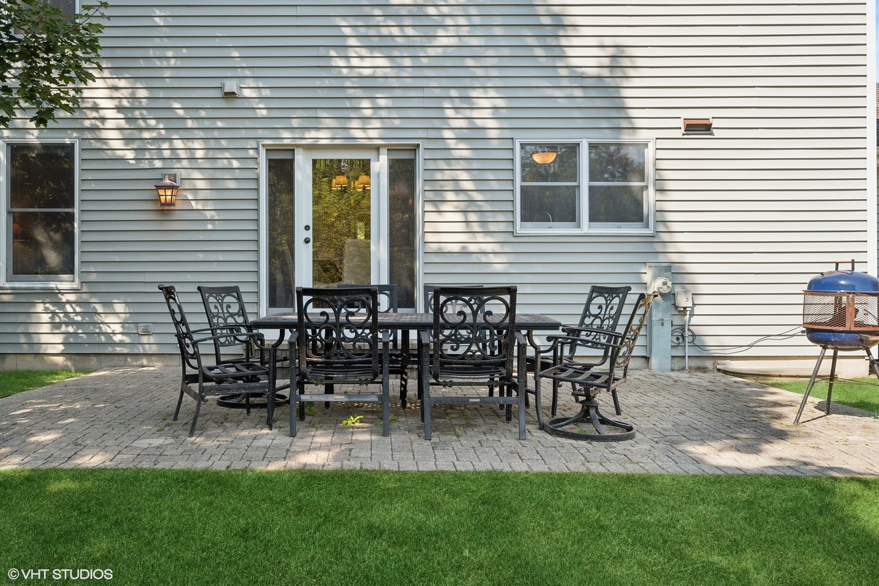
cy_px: 293
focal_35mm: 29
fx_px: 708
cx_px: 440
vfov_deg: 45.0
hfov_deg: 63.6
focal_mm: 29
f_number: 8
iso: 200
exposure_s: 1/250
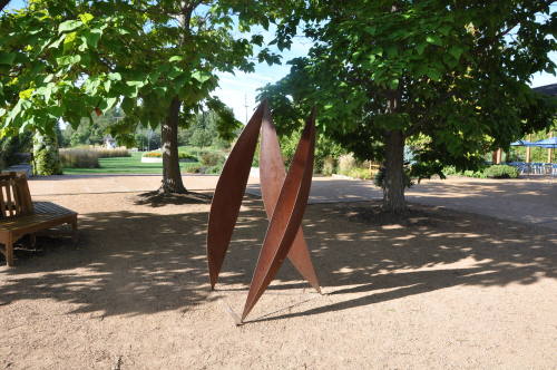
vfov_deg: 47.8
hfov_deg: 67.4
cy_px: 185
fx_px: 417
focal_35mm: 27
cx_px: 278
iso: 200
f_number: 8
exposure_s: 1/200
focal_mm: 18
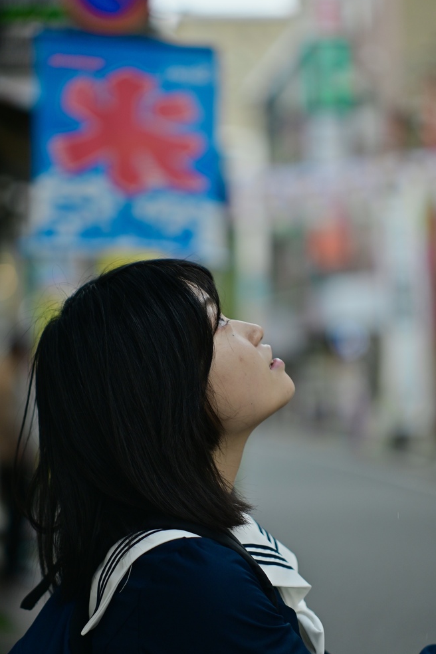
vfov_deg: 22.5
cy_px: 339
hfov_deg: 15.1
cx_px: 210
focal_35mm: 91
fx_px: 1645
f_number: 1.4
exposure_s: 1/640
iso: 100
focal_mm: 55
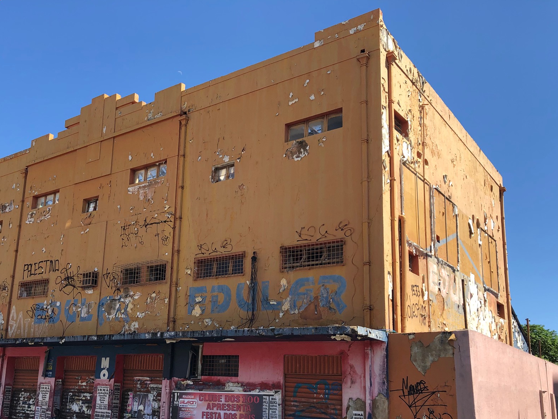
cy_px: 268
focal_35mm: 36
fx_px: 580
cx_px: 215
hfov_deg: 50.9
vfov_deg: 39.3
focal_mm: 4
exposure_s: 1/960
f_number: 1.8
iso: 20
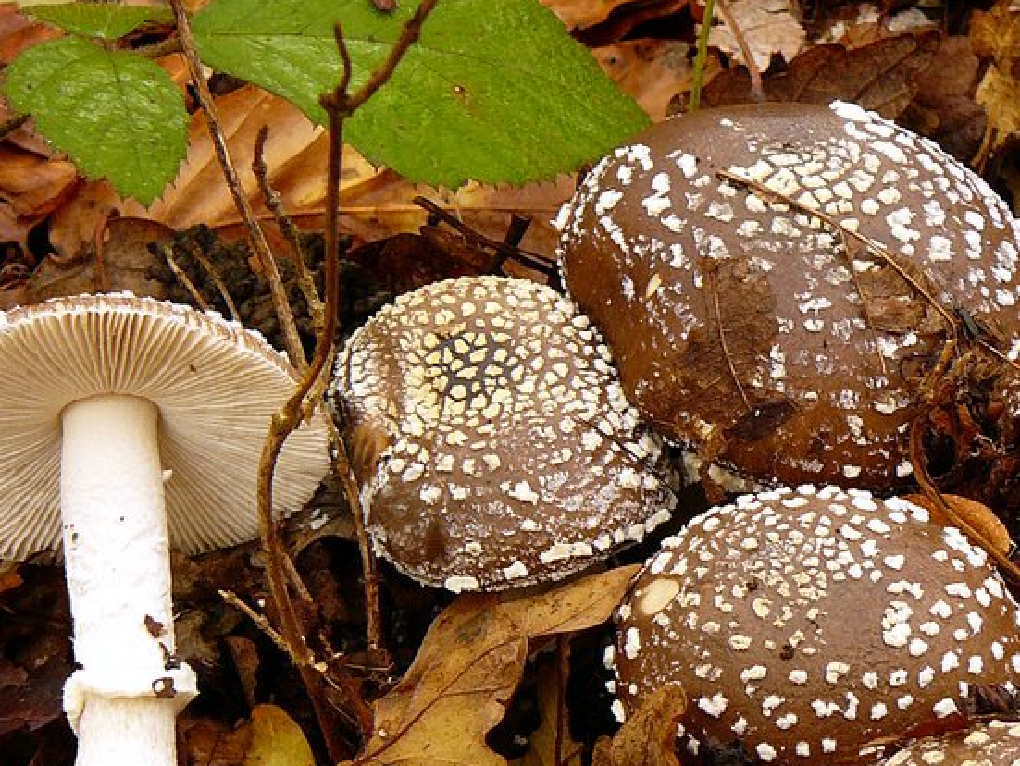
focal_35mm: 65
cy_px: 553
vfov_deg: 22.4
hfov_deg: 29.7
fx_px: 1917
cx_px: 652
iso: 125
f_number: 2.8
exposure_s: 1/30
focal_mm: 5.2
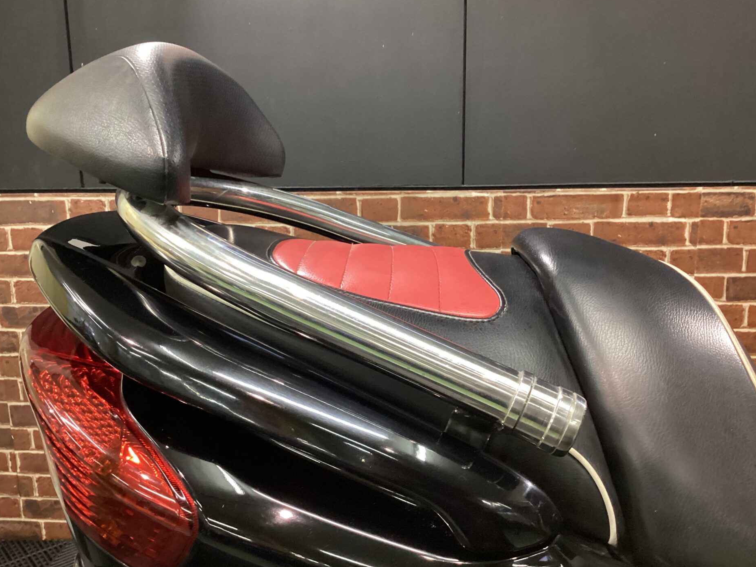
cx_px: 368
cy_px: 284
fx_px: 699
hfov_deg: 56.8
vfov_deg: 44.2
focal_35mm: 32
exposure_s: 1/40
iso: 400
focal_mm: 3.3
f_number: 2.4
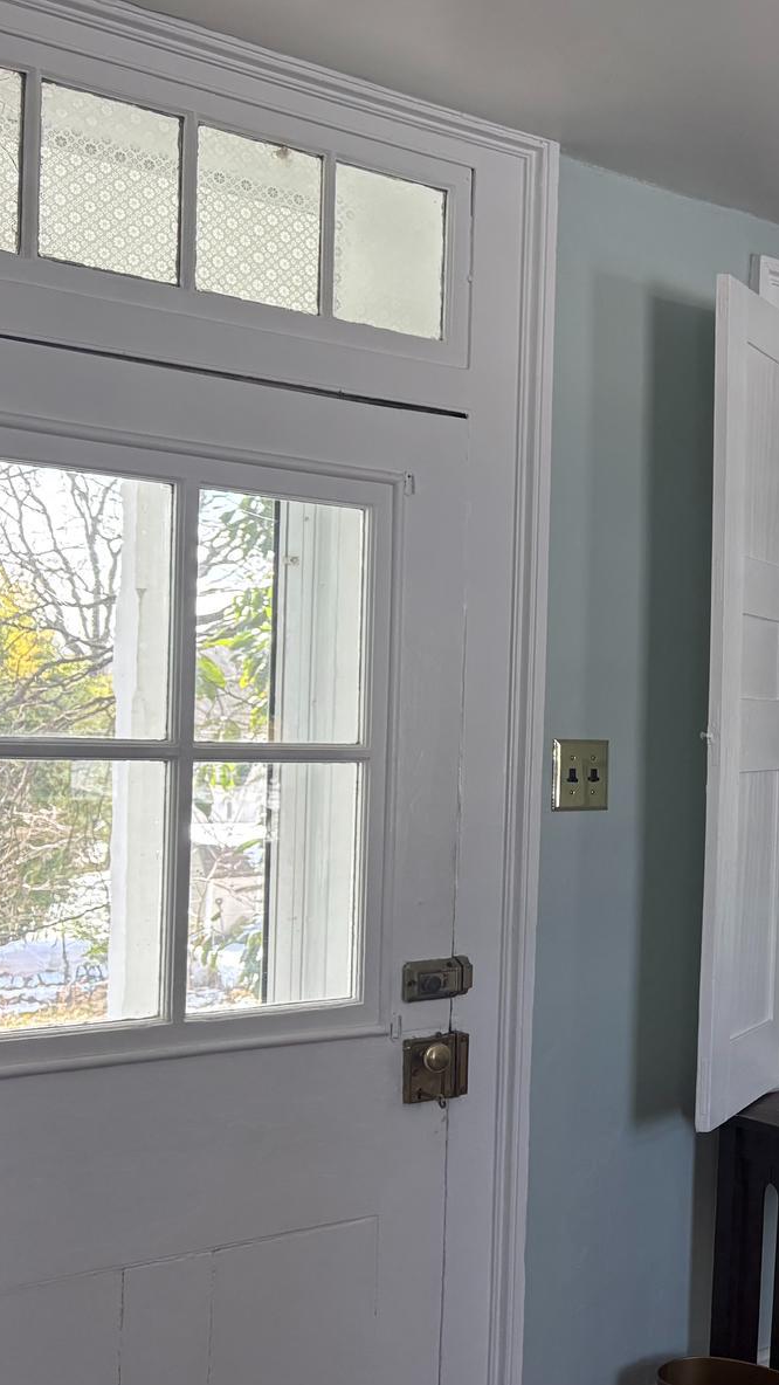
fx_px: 1799
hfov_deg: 21.9
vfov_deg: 42.1
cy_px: 747
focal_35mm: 49
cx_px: 1029
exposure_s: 1/228
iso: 100
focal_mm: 5.96
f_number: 1.6
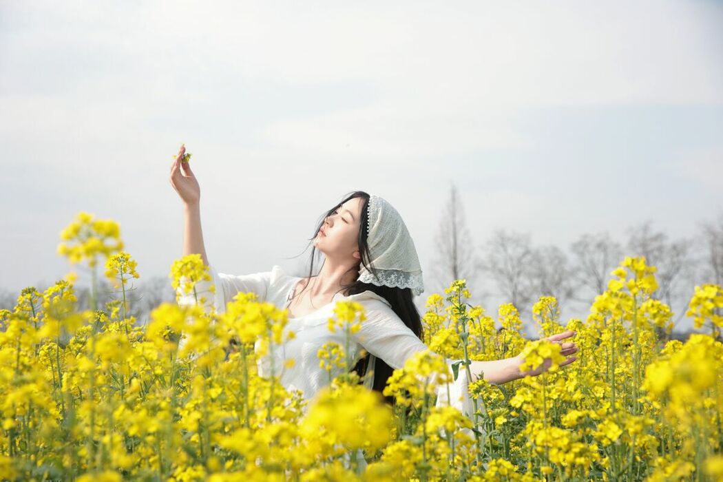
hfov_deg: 36.2
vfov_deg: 24.6
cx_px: 362
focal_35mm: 55
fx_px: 1104
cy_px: 241
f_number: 4.5
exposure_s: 1/320
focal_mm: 55
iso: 100
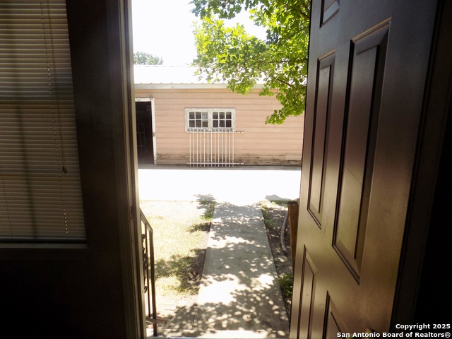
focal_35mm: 23
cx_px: 226
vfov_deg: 58.9
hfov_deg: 73.9
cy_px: 170
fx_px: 300
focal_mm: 4
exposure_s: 1/320
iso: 80
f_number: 3.1
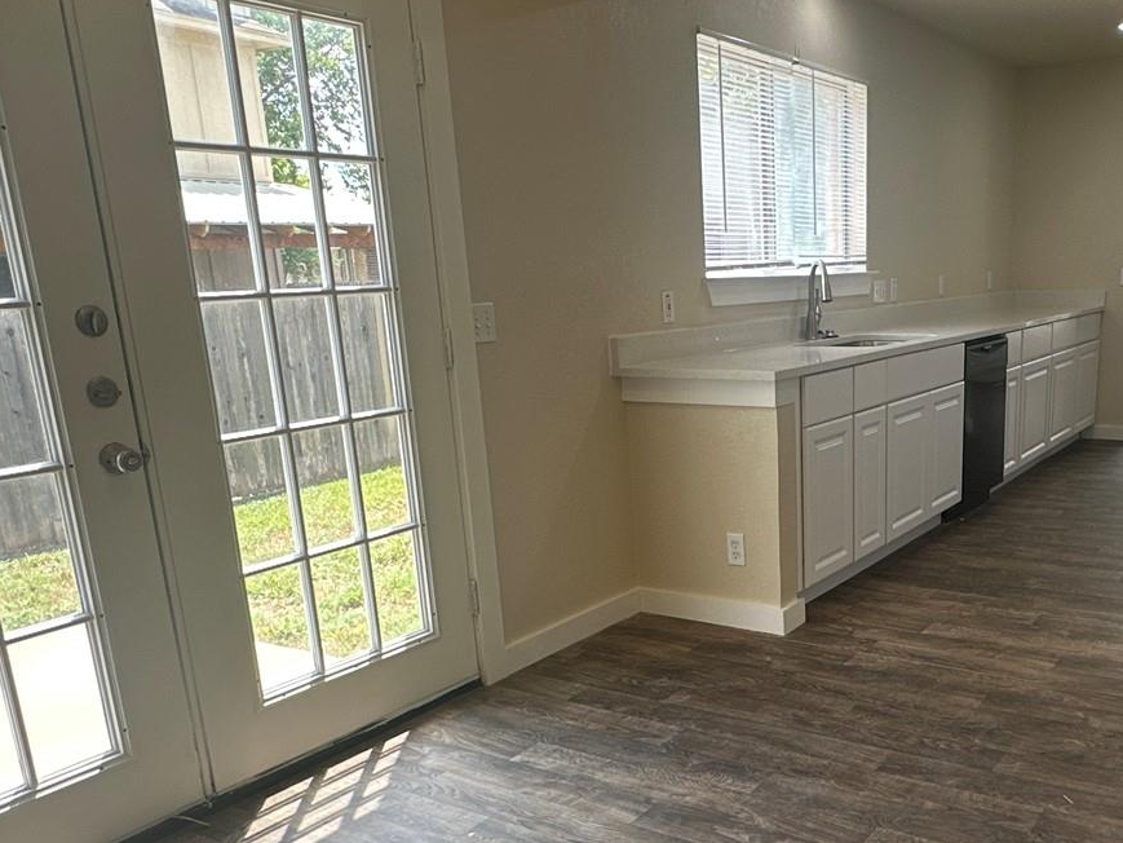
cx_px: 753
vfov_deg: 42.3
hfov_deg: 54.2
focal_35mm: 33
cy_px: 566
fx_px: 1071
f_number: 2.2
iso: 40
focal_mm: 2.22
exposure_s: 1/124
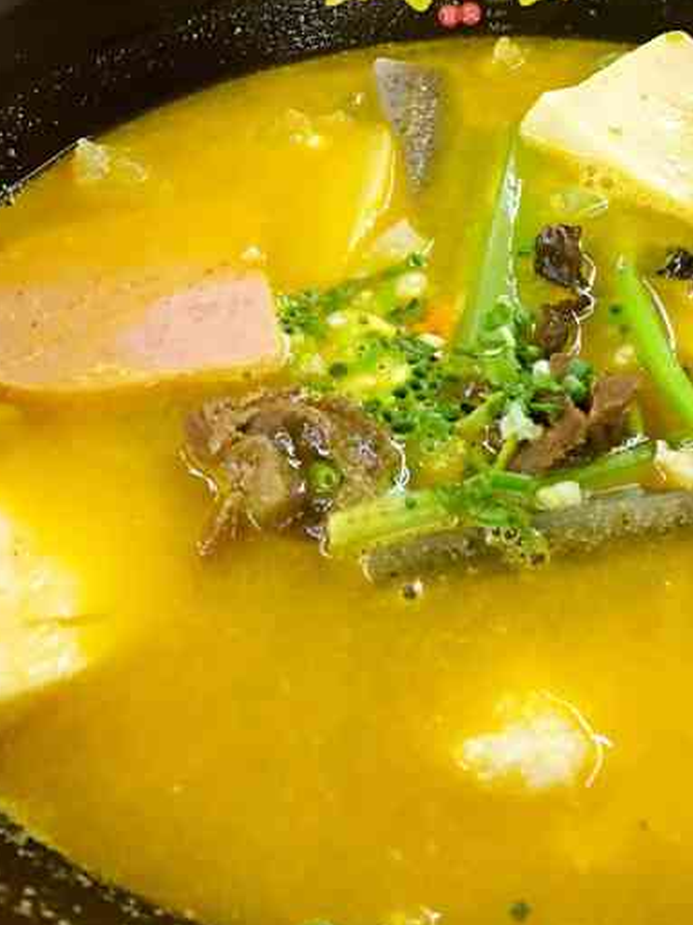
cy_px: 358
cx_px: 460
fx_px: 1415
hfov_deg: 27.4
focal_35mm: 53
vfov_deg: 36.0
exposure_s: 1/17
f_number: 2.2
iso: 80
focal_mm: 4.15
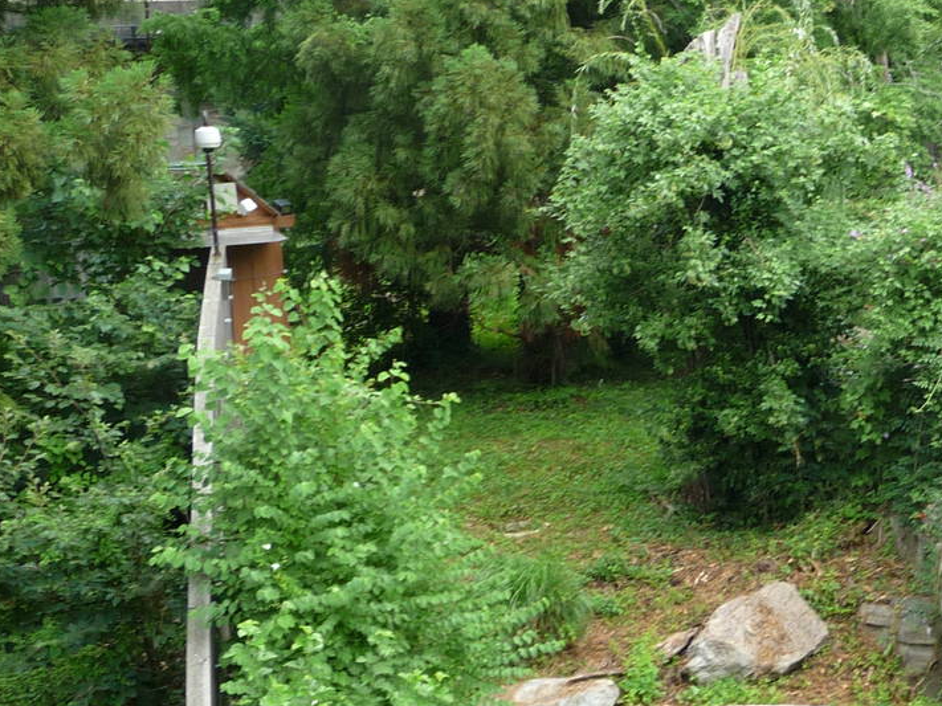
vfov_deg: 20.4
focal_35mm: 72
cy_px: 273
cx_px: 1053
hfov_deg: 25.0
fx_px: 1959
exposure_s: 1/30
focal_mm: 5.3
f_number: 3.5
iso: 100
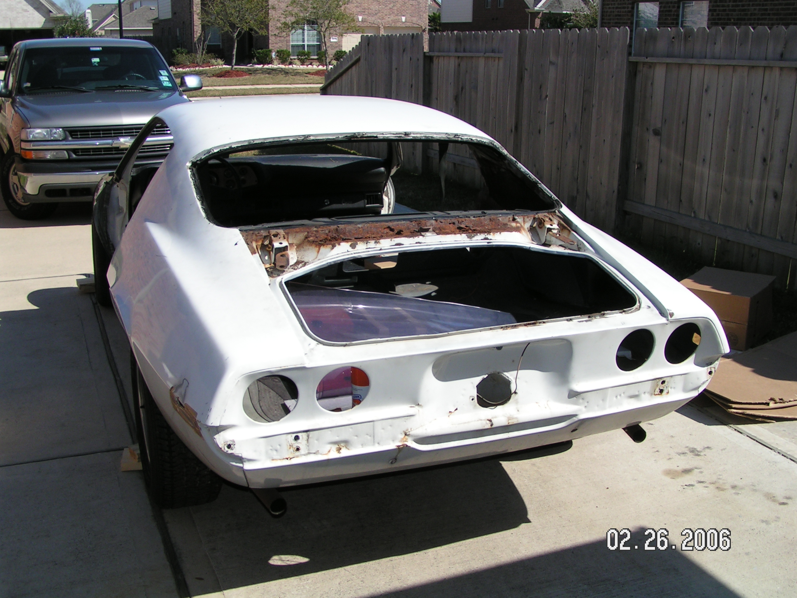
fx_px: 875
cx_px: 398
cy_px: 299
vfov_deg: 37.7
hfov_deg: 49.0
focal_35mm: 38
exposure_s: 1/500
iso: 50
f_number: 5.6
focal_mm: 5.8
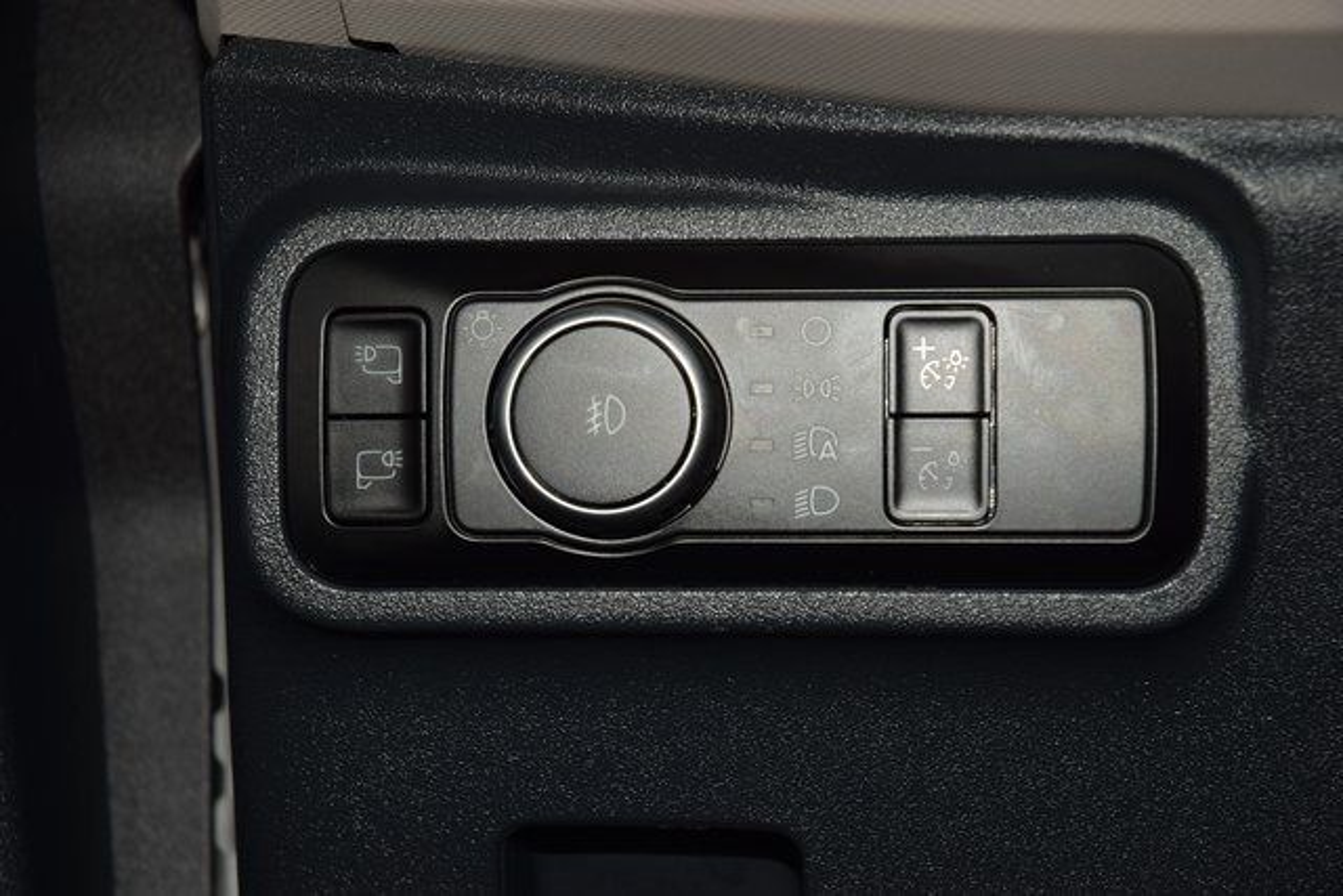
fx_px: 3918
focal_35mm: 105
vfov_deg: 13.0
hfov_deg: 19.5
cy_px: 448
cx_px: 672
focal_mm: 70
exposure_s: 1/125
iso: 100
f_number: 8
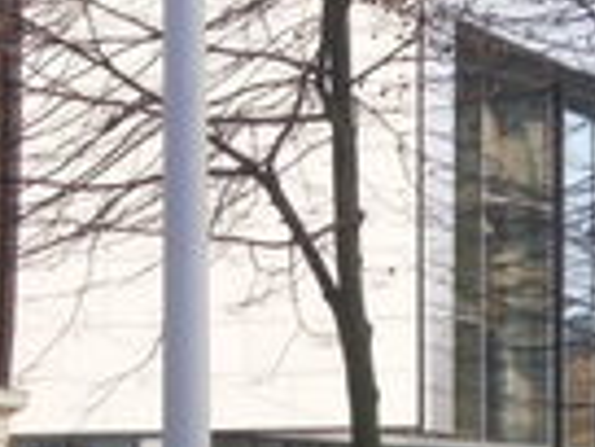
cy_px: 412
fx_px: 6222
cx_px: 420
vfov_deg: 4.1
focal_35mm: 362
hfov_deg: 5.5
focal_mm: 14.3
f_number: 5.1
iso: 100
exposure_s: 1/160
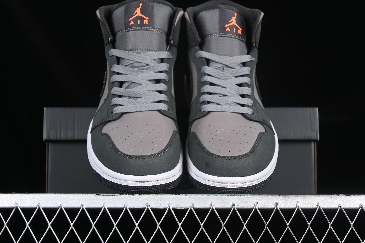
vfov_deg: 18.2
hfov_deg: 27.0
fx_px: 760
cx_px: 182
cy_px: 122
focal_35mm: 75
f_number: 6.3
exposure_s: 1/60
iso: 160
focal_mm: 50
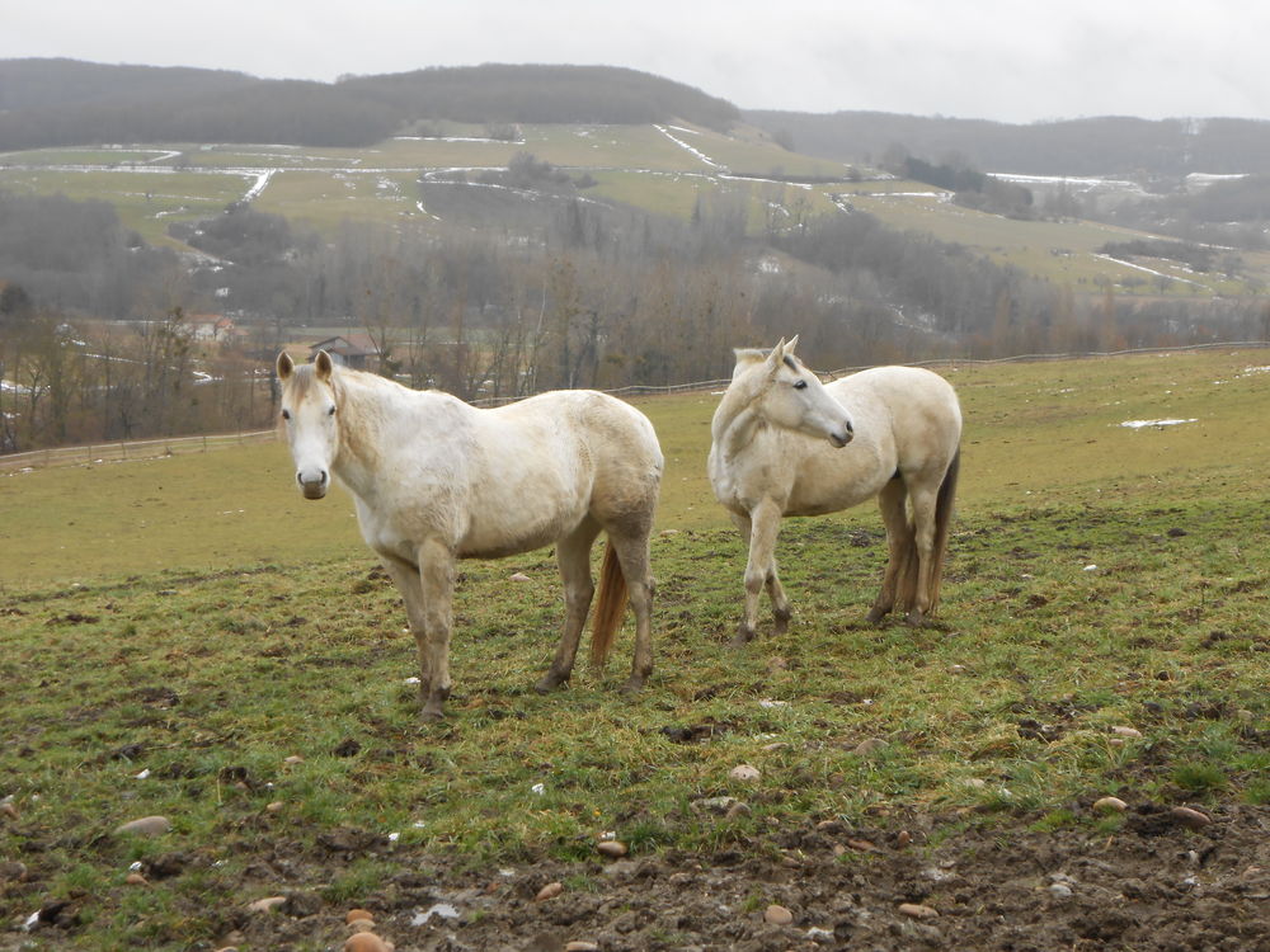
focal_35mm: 72
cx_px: 635
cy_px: 476
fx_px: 2642
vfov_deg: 20.4
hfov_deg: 27.0
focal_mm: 12.8
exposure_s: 1/50
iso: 80
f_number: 6
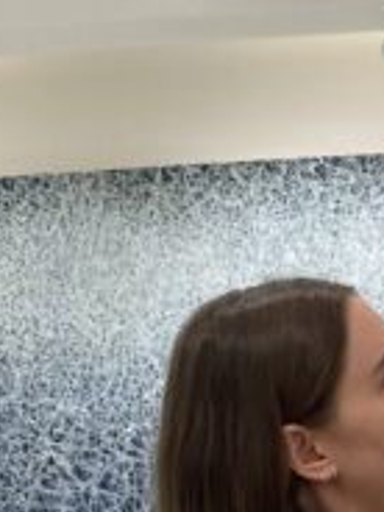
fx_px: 2145
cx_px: 737
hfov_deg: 9.6
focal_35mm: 145
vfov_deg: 12.9
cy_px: 757
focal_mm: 4.25
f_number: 1.8
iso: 64
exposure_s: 1/75
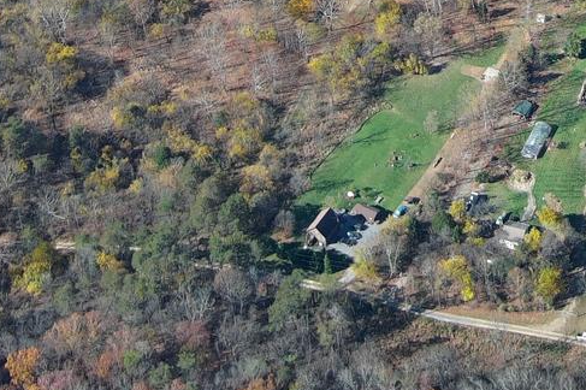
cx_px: 663
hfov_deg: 16.3
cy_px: -427
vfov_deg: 10.2
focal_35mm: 122
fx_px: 1984
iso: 100
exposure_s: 1/461
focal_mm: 10.57
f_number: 2.8
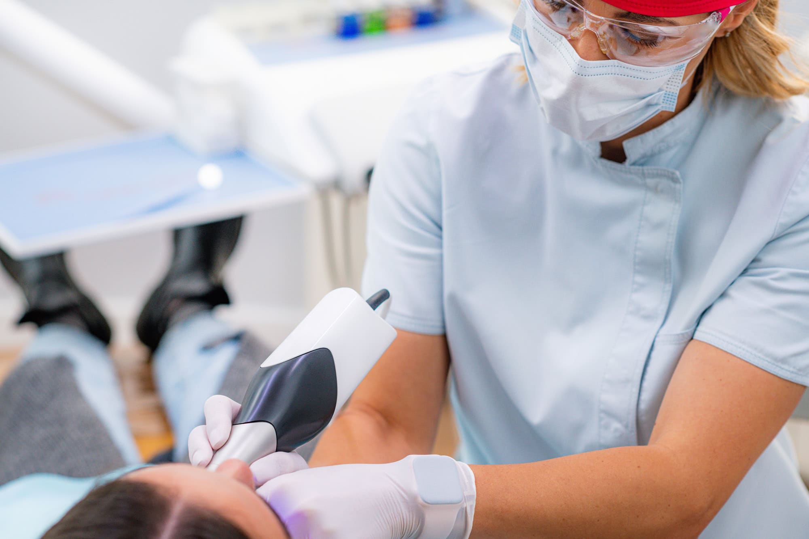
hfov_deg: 23.9
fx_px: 1910
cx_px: 404
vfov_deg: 16.1
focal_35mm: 85
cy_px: 270
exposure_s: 1/200
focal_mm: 85
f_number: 4
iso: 800
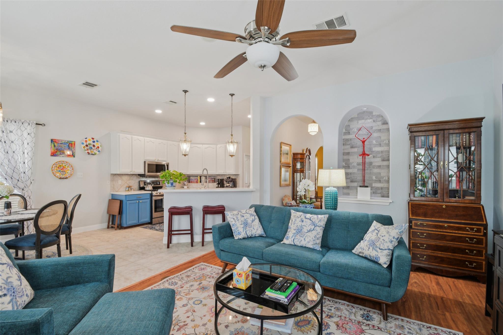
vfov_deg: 77.3
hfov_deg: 100.4
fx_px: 210
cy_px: 168
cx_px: 252
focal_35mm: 15
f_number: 8
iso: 400
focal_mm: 10
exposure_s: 1/5
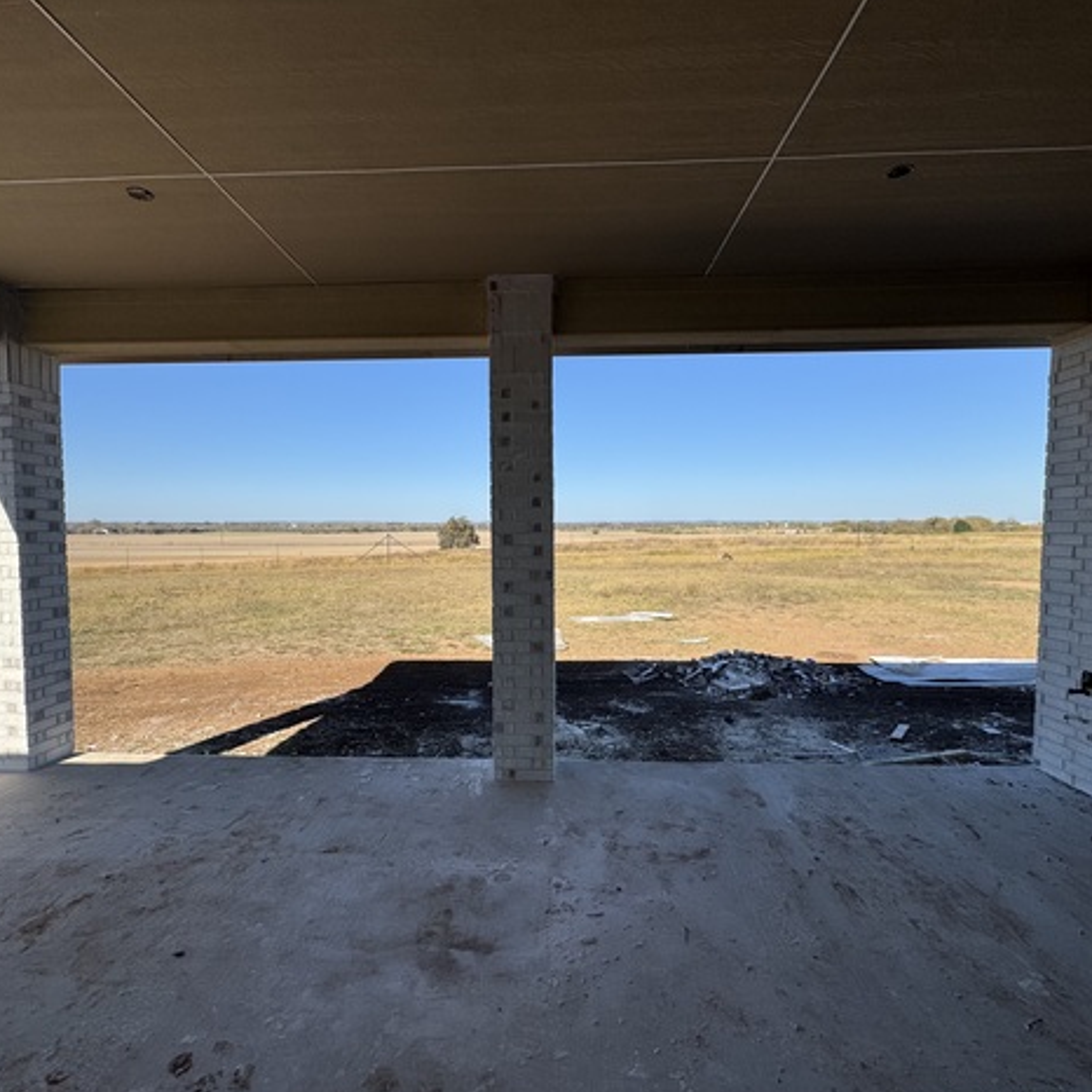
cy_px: 555
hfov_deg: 83.9
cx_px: 530
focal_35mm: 17
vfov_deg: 84.0
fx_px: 607
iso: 50
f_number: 2.2
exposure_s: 1/2028
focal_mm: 2.22
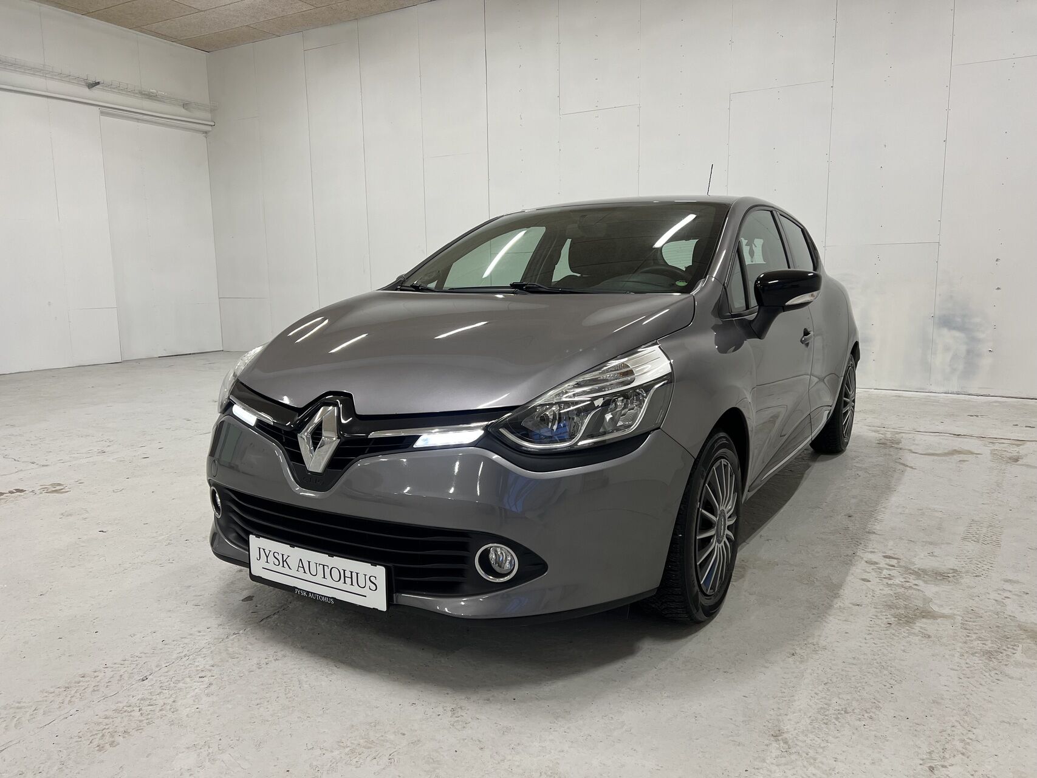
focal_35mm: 26
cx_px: 518
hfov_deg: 67.3
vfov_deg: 53.1
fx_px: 779
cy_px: 389
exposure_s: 1/100
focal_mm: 5.7
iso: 125
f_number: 1.5
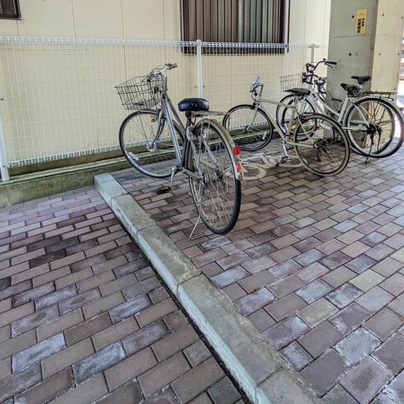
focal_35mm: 24
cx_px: 223
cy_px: 119
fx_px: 317
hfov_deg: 64.9
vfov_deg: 62.6
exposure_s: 1/127
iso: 49
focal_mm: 1.83
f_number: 2.2
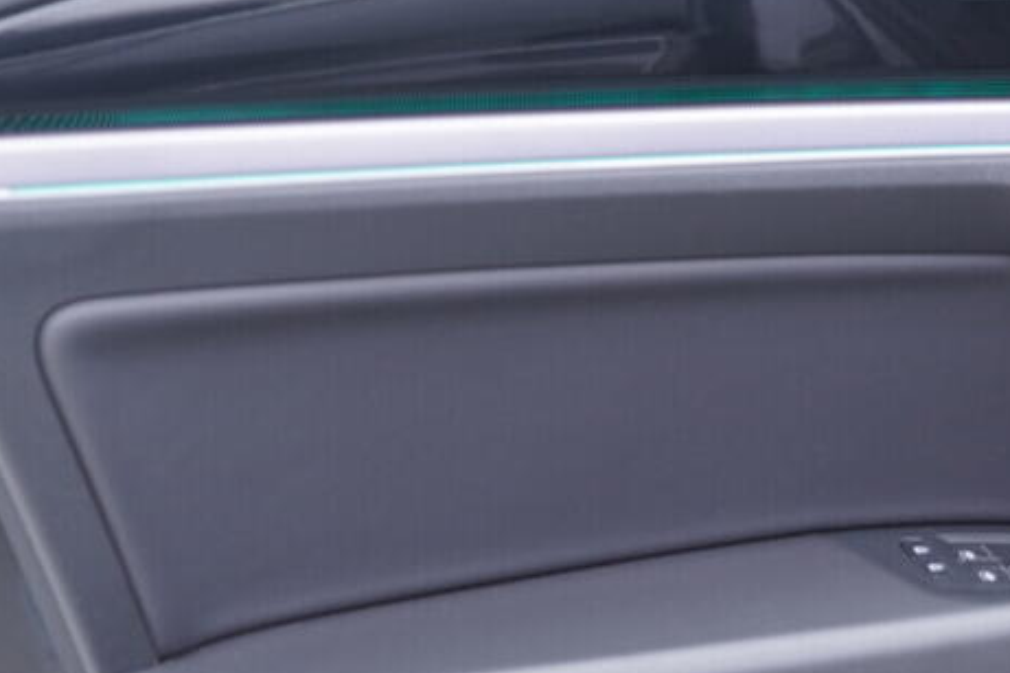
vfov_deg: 16.8
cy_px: 595
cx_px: 936
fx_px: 2244
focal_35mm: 80
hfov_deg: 24.5
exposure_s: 1/40
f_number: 2.8
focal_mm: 24
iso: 250
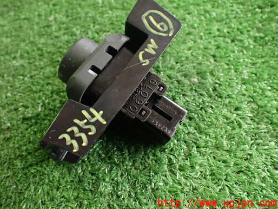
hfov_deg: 52.4
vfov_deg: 40.6
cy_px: 88
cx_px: 117
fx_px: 281
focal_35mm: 35
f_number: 2.3
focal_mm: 5.4
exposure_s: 1/125
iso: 800
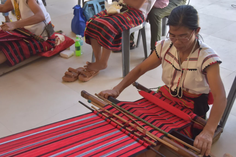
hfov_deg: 45.0
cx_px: 118
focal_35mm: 44
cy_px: 78
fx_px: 285
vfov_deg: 30.9
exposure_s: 1/250
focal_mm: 29
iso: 450
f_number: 4
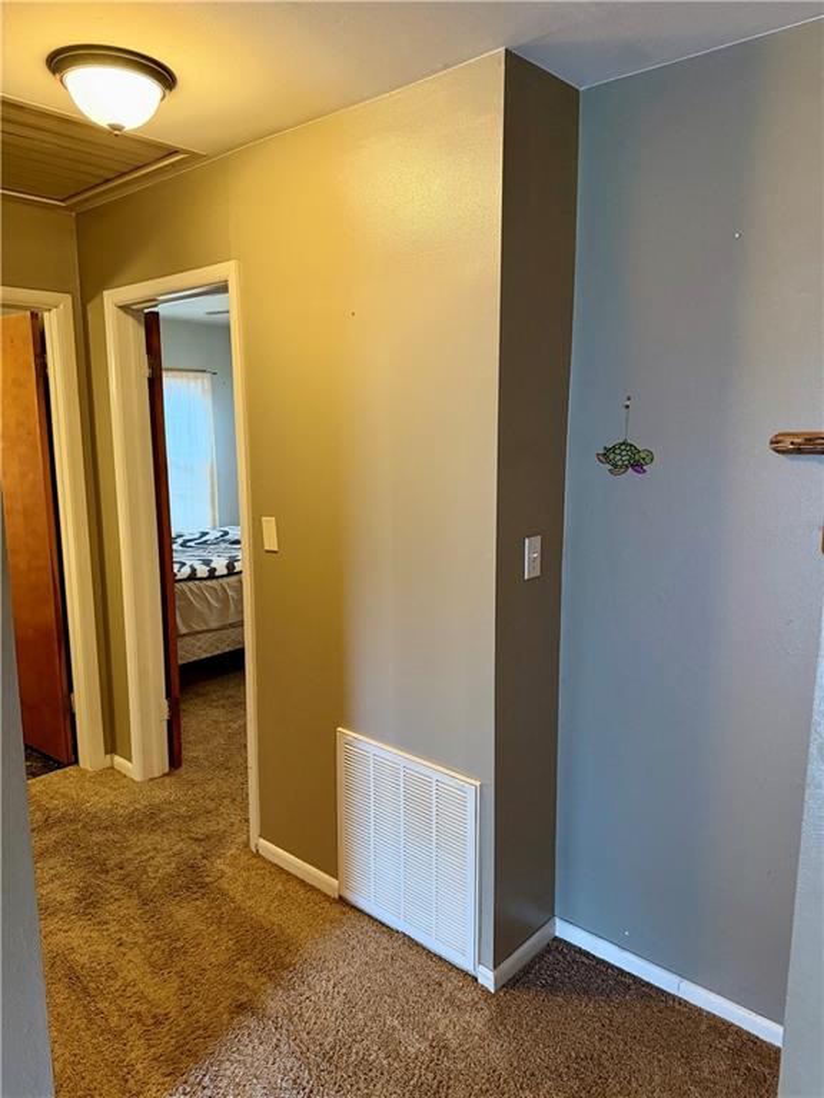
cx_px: 412
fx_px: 762
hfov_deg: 56.8
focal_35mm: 24
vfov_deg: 71.6
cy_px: 549
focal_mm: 6.76
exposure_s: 1/60
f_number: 1.78
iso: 800
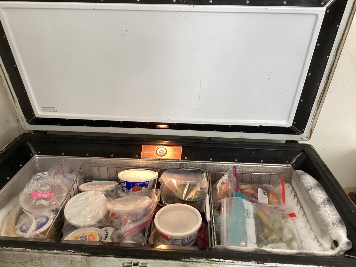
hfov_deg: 58.3
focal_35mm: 31
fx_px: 319
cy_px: 134
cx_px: 178
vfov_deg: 45.4
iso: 200
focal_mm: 3.3
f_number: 2.4
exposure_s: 1/60
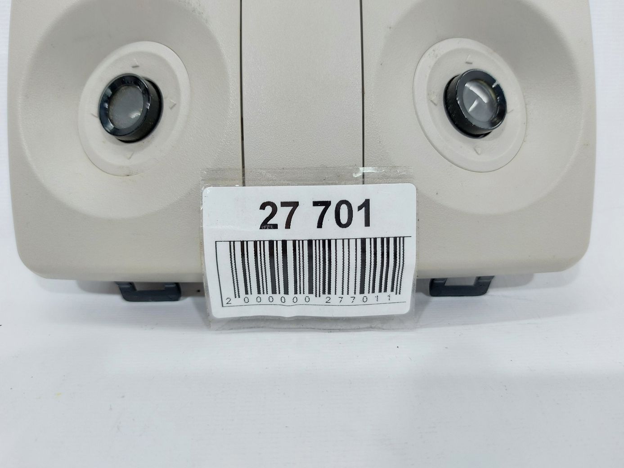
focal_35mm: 24
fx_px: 433
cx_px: 312
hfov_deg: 71.6
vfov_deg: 56.8
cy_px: 234
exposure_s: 1/50
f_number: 1.8
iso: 100
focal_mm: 5.23
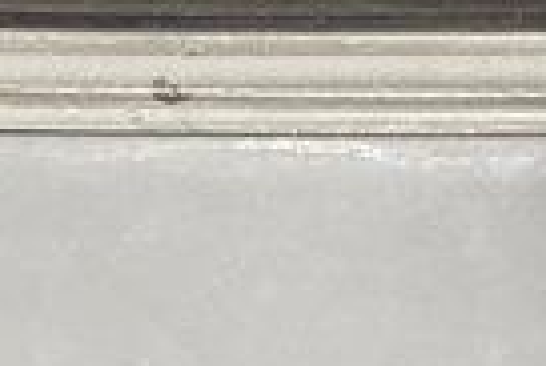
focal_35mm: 188
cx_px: 598
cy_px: -1030
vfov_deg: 6.2
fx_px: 2854
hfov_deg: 10.8
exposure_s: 1/60
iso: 800
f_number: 1.78
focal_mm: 6.86
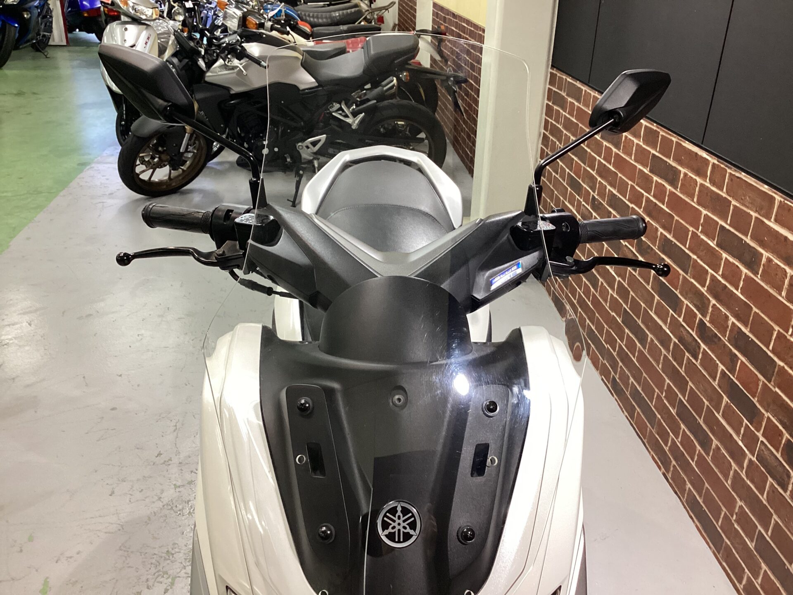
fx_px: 710
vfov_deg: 45.4
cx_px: 396
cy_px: 298
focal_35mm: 31
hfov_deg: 58.4
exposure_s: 1/60
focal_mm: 3.3
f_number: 2.4
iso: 160
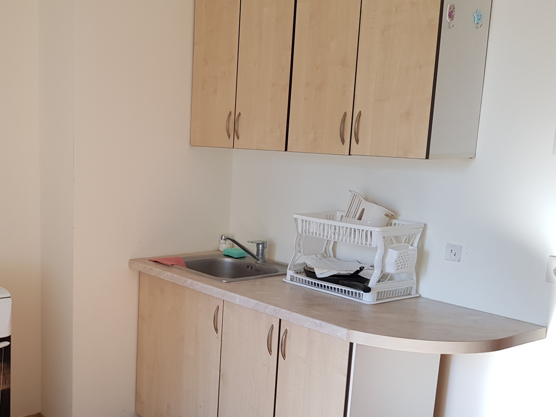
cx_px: 117
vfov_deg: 34.0
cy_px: 286
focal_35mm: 42
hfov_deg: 42.9
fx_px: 675
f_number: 1.7
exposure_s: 1/100
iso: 64
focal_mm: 4.2
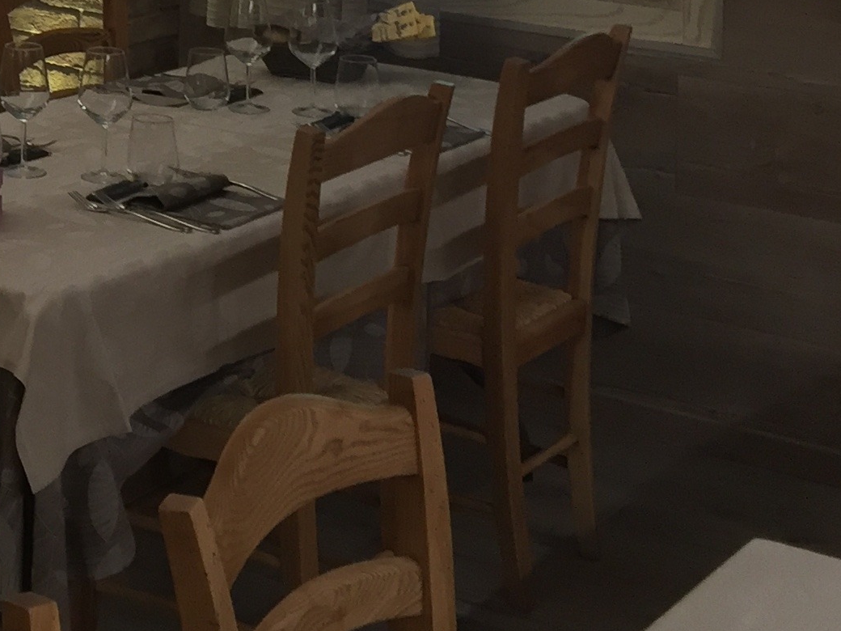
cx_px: -268
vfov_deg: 15.0
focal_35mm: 91
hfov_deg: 19.7
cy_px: -338
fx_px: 2211
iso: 100
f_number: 2.2
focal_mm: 4.15
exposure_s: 1/33
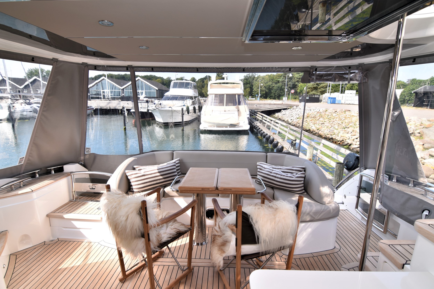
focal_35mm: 16
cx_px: 217
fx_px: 199
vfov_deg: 72.1
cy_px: 144
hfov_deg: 95.0
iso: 100
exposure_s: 1/200
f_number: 8
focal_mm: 11
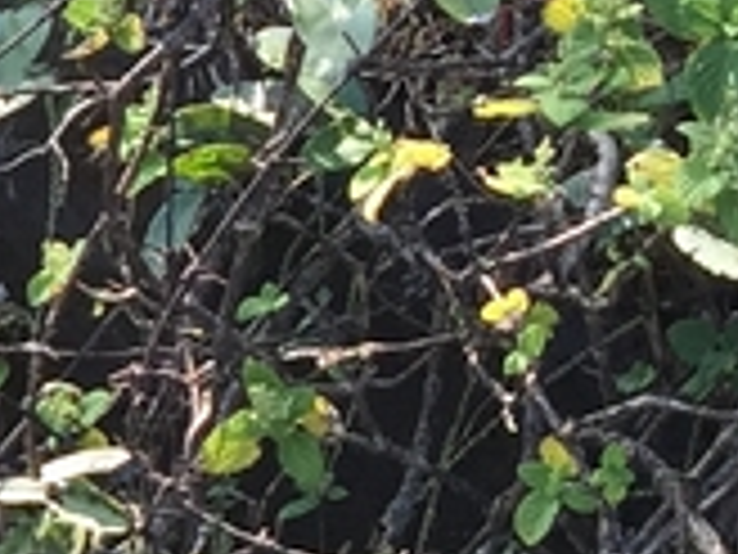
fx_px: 4840
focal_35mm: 227
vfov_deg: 6.5
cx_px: -1130
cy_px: 734
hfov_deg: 8.0
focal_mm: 4.15
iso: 32
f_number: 2.2
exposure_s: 1/250
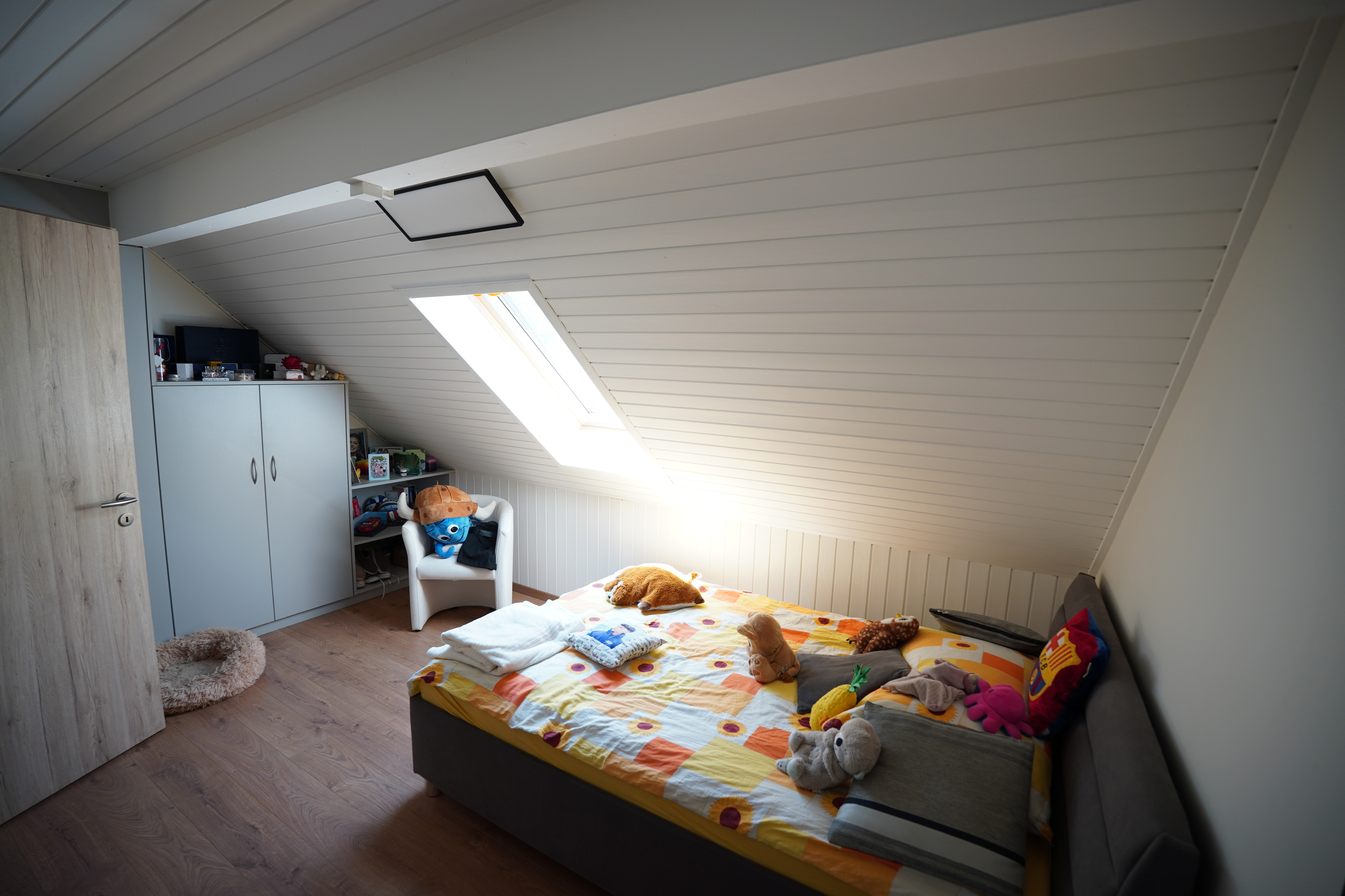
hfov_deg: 100.4
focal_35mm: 15
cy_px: 448
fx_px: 560
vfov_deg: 77.3
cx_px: 672
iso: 100
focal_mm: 10
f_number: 2.8
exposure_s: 1/40
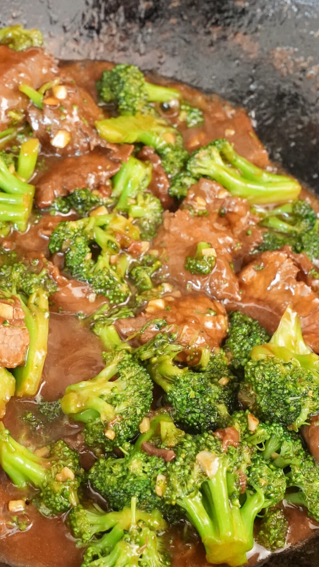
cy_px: 270
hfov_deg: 17.4
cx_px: 87
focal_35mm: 69
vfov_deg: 30.6
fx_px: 1037
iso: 25600
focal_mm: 50.7
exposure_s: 1/200
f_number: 9
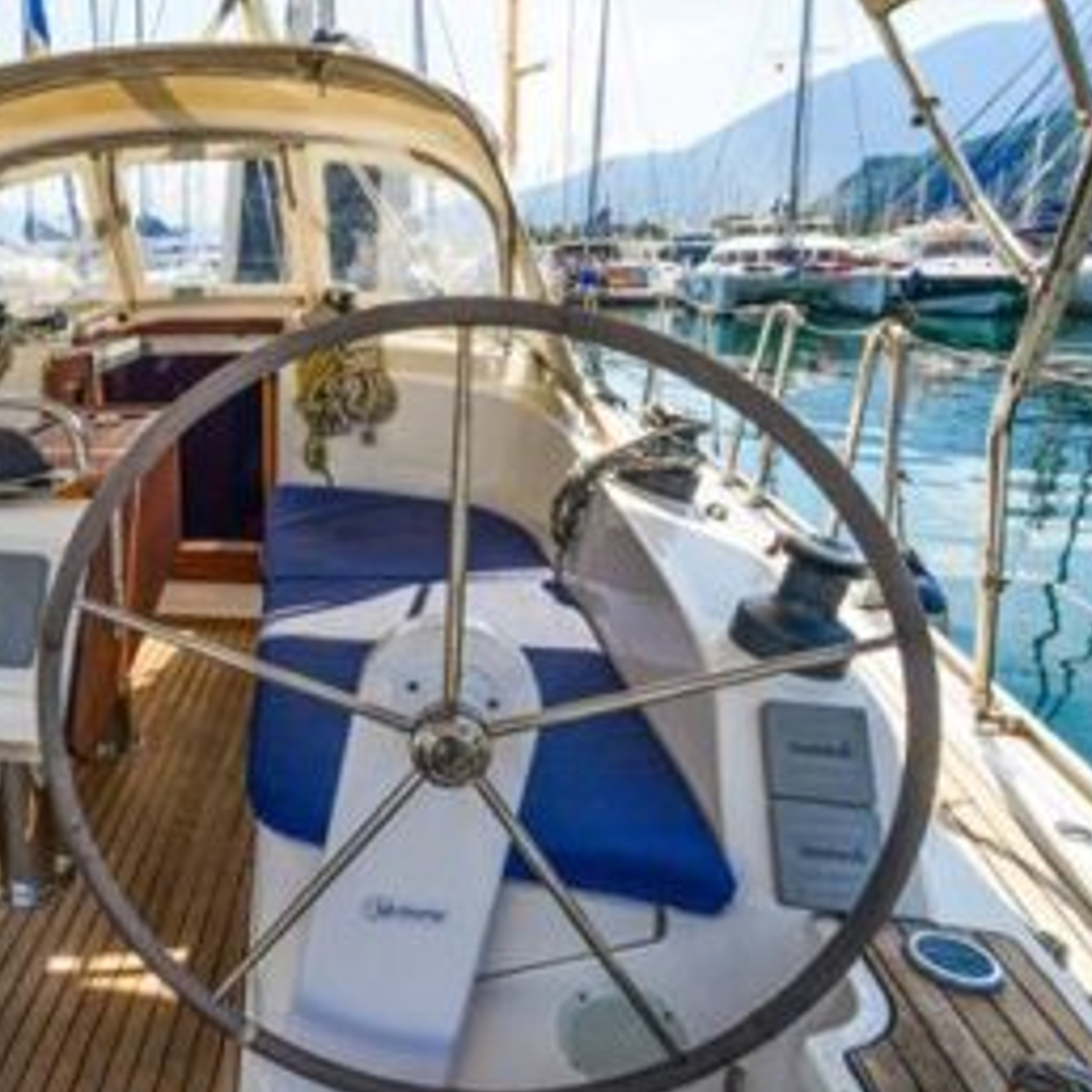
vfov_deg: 57.2
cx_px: 148
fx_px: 999
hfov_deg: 51.8
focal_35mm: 28
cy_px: 499
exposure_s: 1/800
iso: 1000
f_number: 14
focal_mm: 17
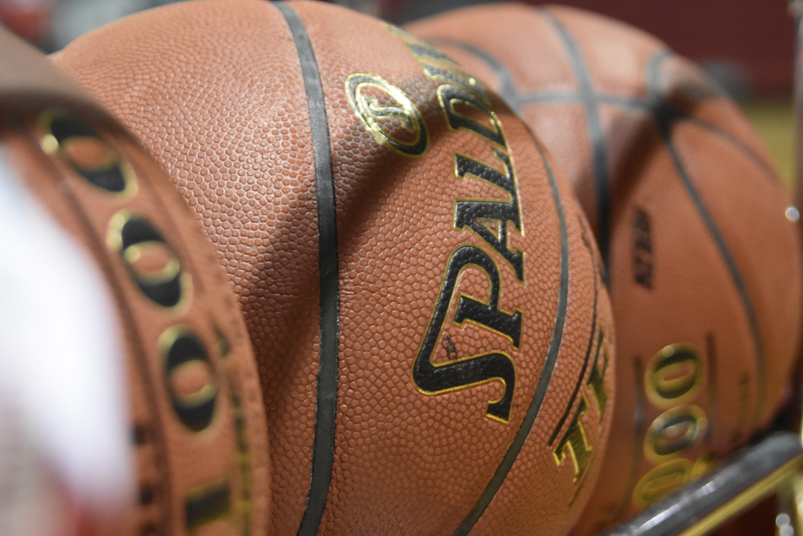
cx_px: 390
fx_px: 2264
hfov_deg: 20.1
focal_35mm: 102
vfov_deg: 13.5
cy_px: 264
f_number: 4.8
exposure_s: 1/250
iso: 3200
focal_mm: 65
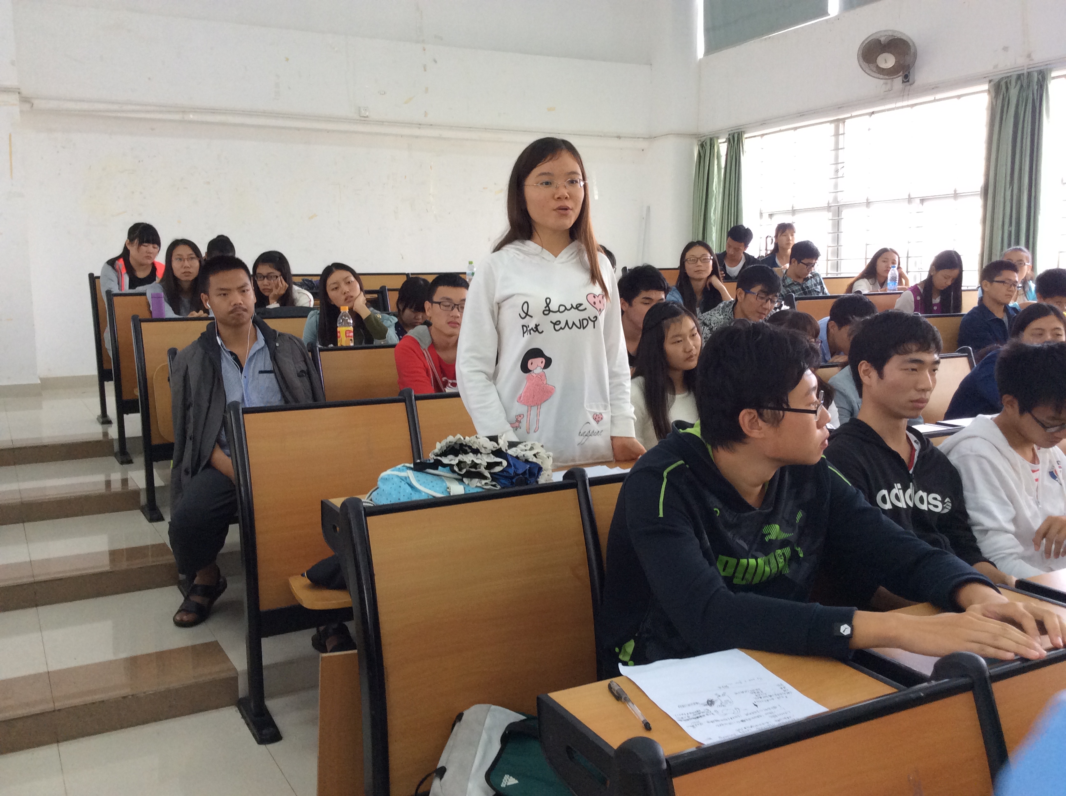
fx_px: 1015
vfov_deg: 42.8
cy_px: 398
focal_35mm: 33
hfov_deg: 55.4
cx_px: 533
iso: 80
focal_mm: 3.3
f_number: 2.4
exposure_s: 1/25
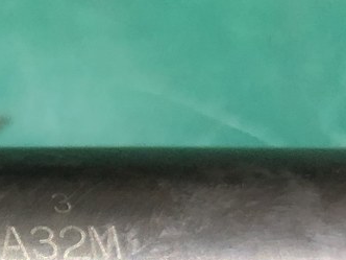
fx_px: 1080
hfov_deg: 16.6
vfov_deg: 13.5
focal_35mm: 108
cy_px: 259
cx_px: -170
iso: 100
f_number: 1.8
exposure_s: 1/15
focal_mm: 3.99
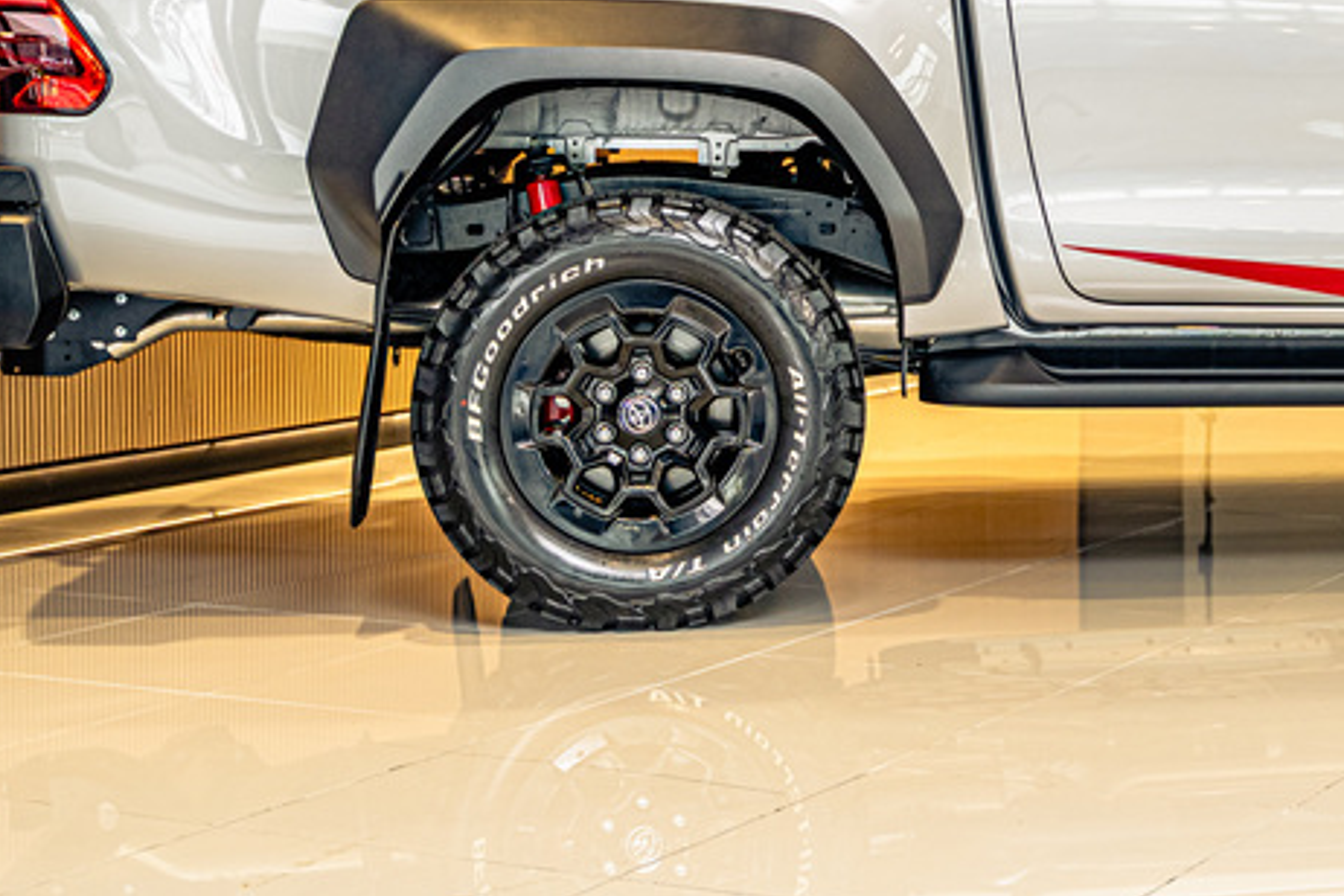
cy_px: 131
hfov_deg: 26.3
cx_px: 1235
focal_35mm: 74
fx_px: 2766
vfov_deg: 18.2
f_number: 2.8
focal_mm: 33.5
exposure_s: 1/200
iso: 400
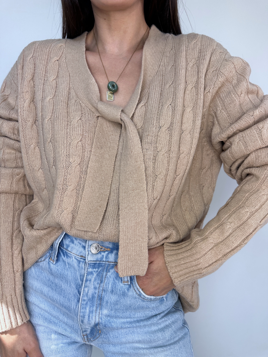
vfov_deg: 71.6
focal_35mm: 24
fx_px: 248
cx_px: 134
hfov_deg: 56.8
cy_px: 178
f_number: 1.78
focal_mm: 6.86
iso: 64
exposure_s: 1/221
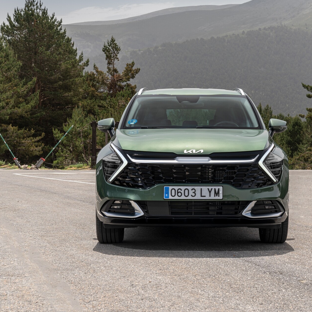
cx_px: 191
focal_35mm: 80
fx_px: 816
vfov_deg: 21.7
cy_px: 155
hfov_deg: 21.6
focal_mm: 62
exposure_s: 1/60
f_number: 9
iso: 100
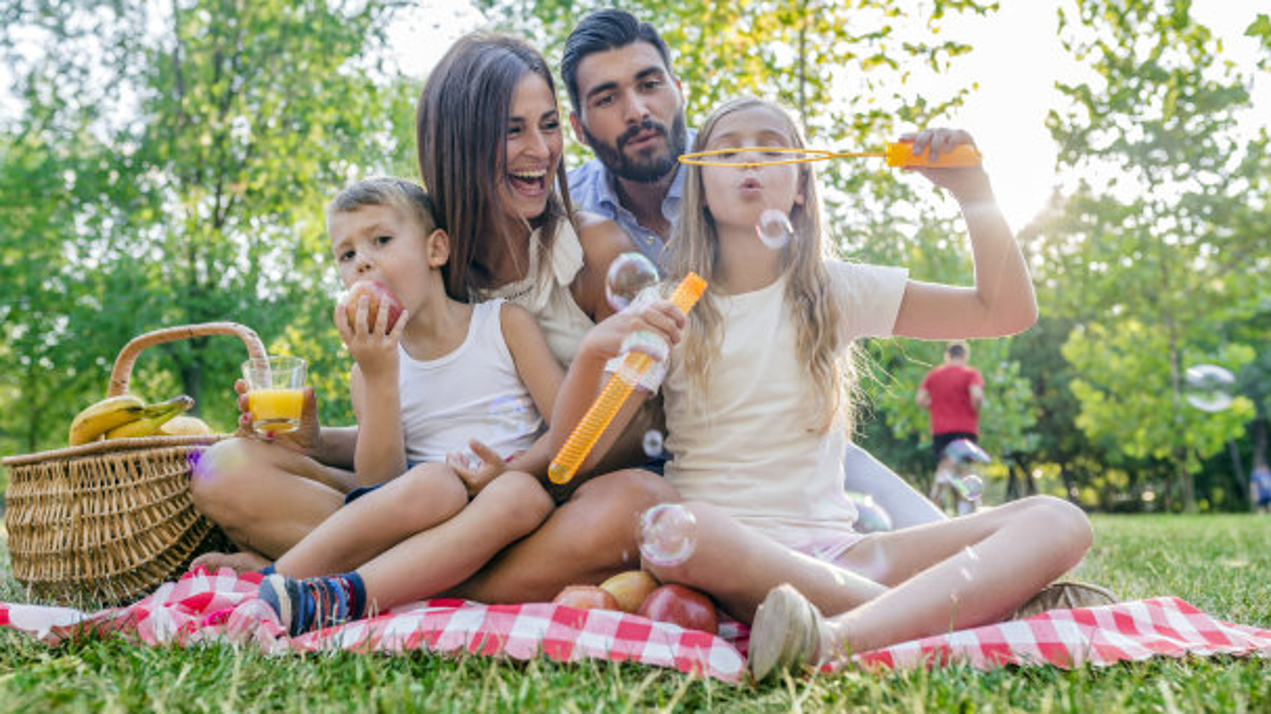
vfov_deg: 31.9
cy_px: 319
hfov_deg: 54.0
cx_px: 634
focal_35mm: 37
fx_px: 1247
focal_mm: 35
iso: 100
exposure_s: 1/100
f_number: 4
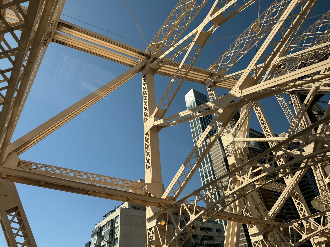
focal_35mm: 24
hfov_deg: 71.6
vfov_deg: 56.8
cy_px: 124
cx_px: 165
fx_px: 229
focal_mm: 6.76
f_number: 1.78
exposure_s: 1/864
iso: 80
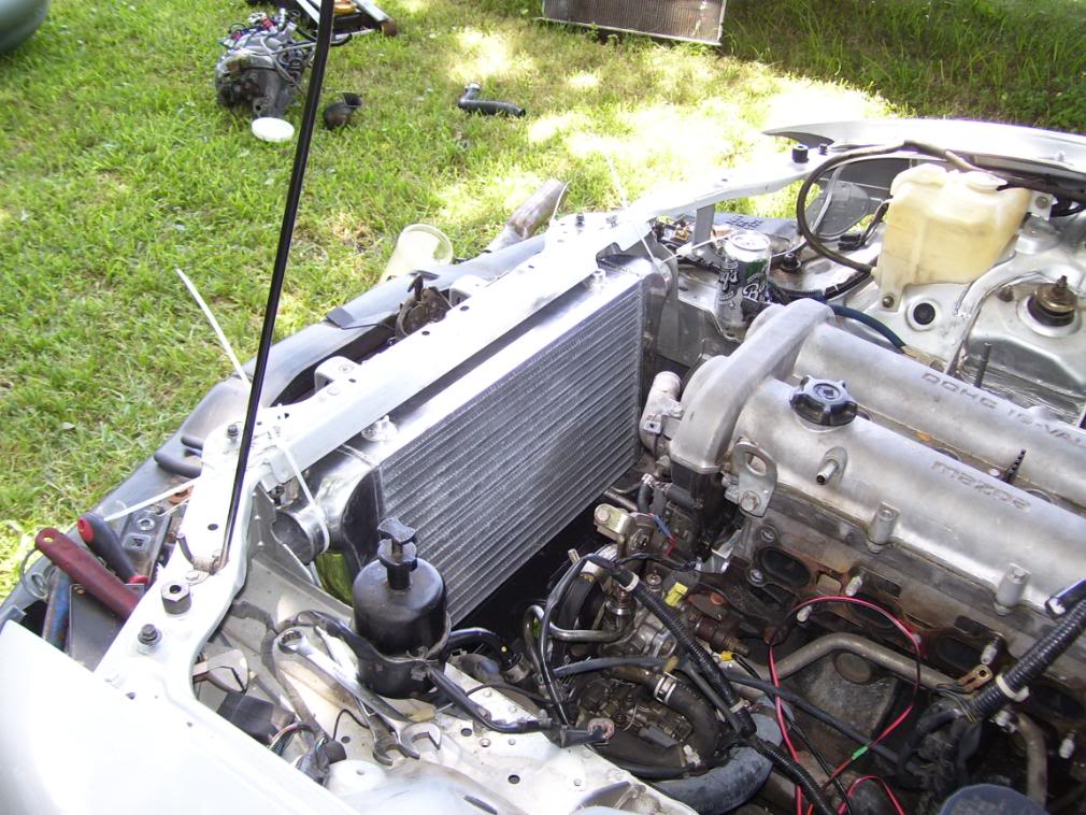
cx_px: 543
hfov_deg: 51.3
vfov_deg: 39.7
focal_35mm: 36
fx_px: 1130
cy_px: 408
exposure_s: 1/60
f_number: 2.7
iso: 80
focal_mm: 6
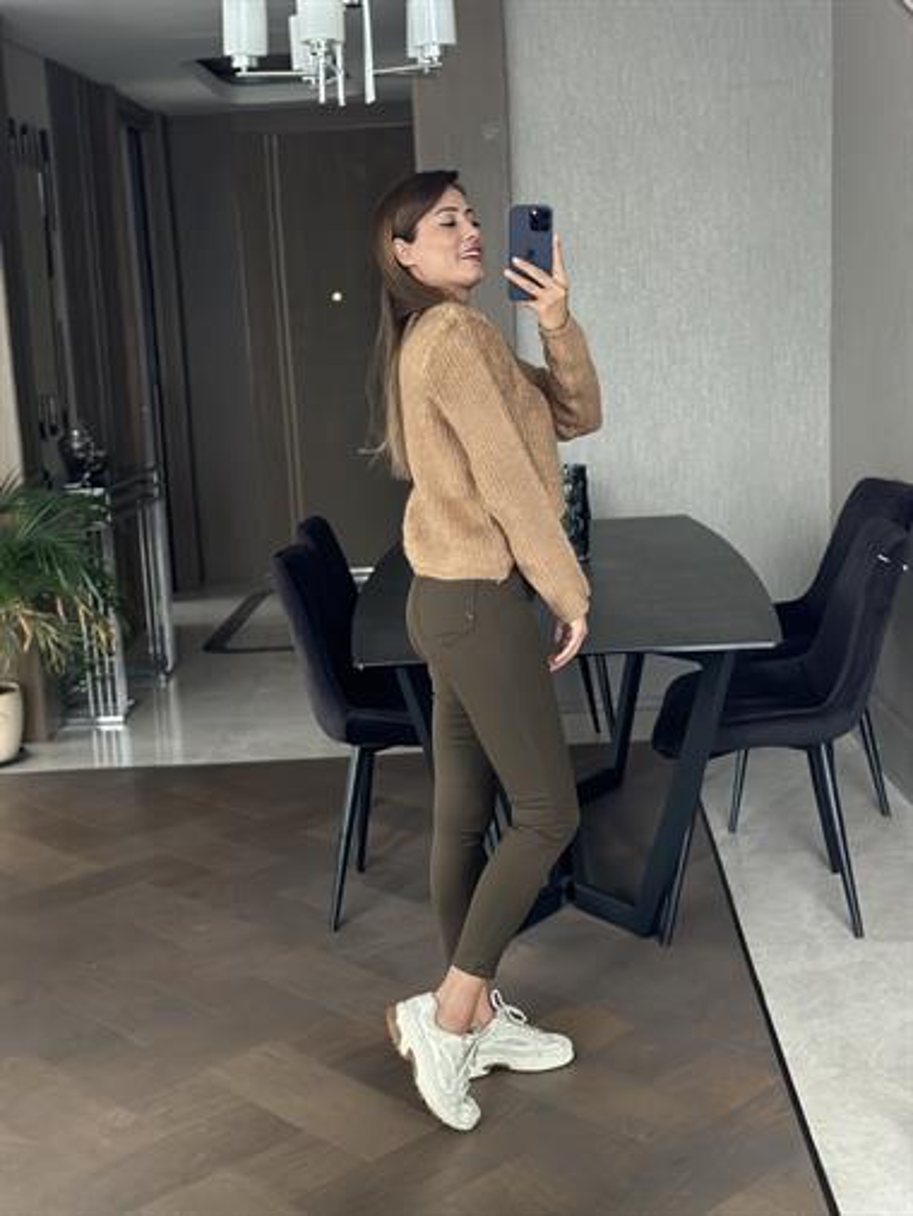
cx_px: 456
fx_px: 1687
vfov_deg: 39.6
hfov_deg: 30.3
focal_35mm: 48
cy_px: 608
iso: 400
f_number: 1.78
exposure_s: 1/40
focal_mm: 6.86
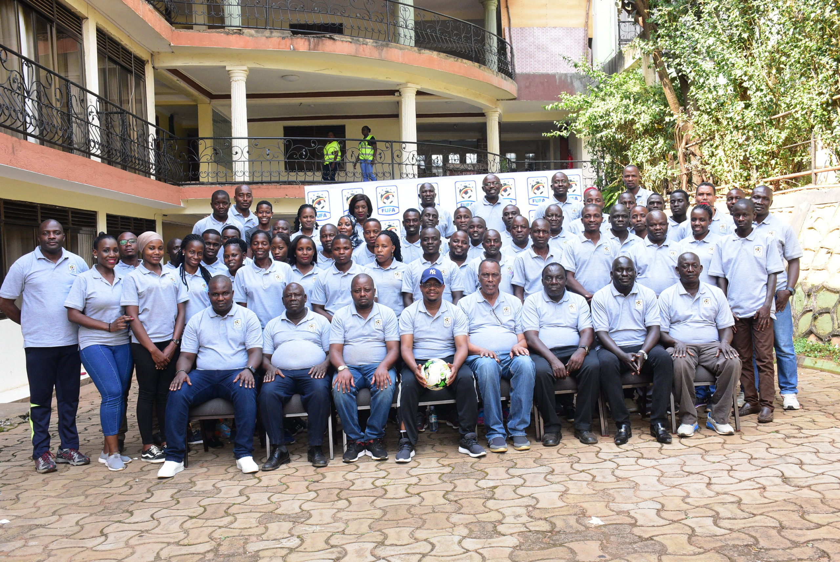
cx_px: 420
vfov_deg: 36.9
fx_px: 841
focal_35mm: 36
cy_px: 281
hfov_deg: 53.1
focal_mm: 24
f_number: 8
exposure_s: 1/250
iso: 1600
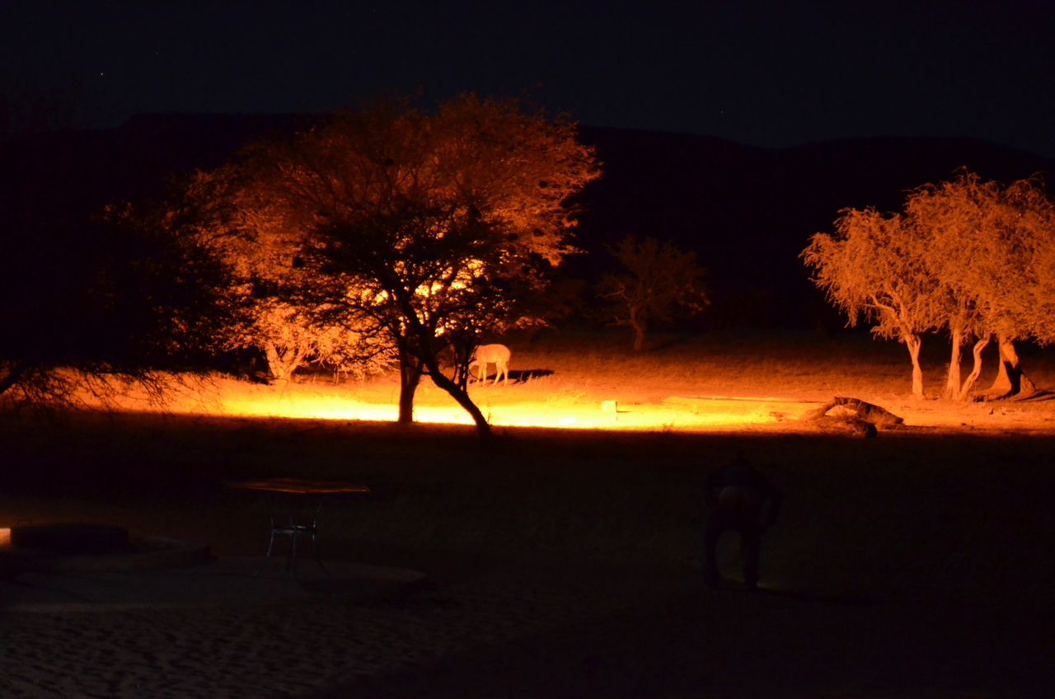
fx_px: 2413
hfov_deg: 24.7
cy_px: 350
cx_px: 528
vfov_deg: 16.5
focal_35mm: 82
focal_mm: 55
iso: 3200
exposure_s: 1/1.3
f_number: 5.6
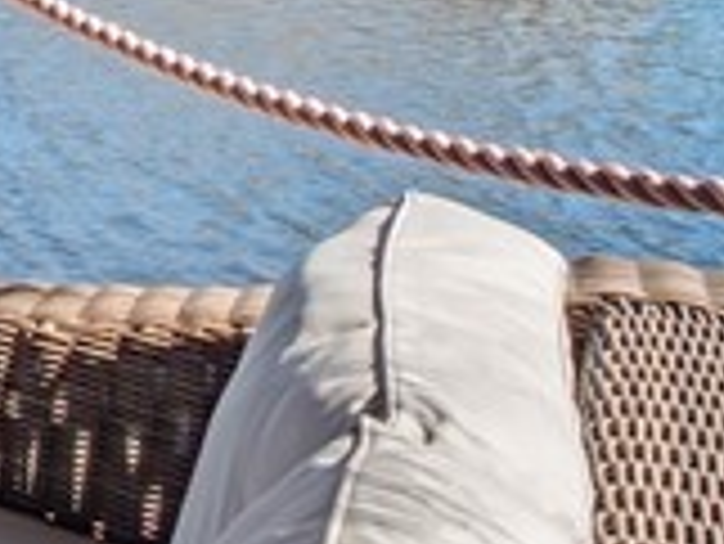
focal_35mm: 89
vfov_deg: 14.8
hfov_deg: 13.7
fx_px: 1863
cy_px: -391
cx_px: -1120
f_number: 7.1
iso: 200
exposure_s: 1/40
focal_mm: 7
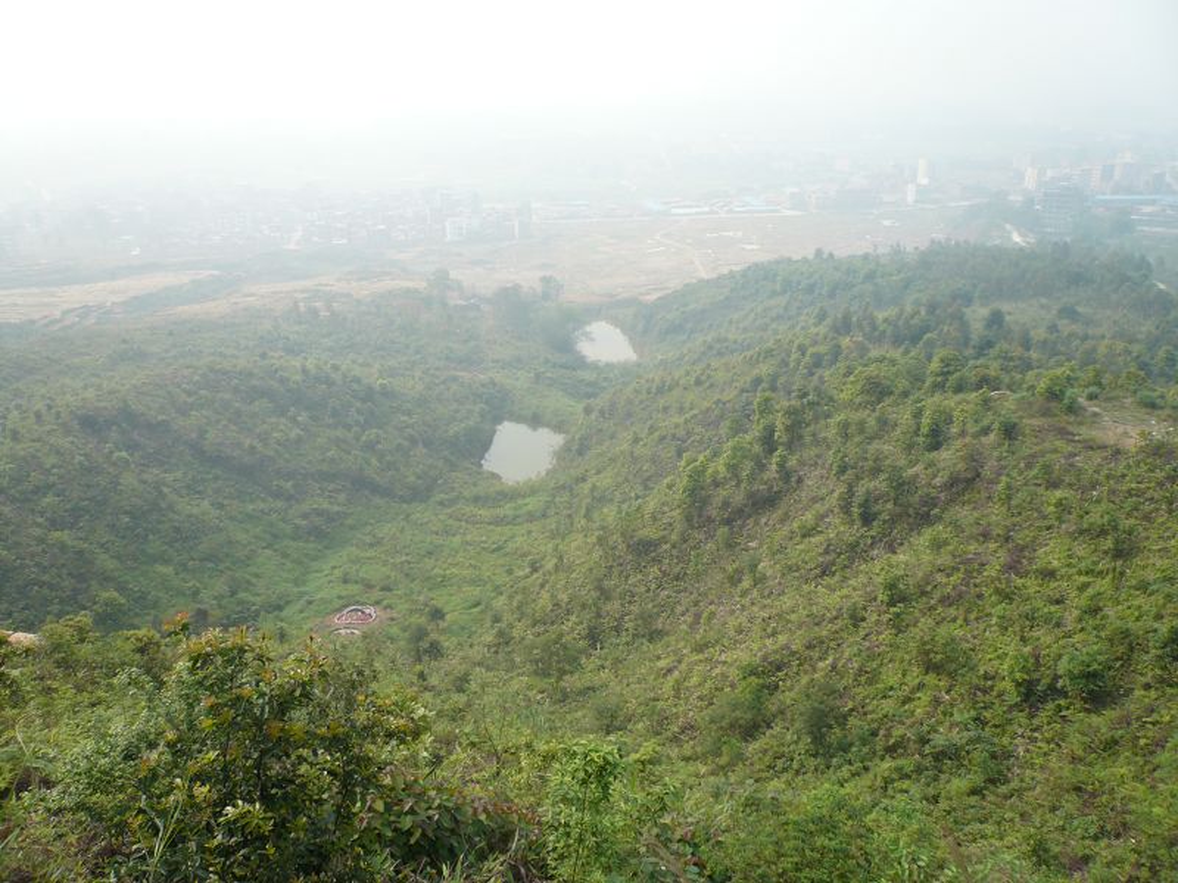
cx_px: 589
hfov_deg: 63.4
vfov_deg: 49.7
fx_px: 953
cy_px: 442
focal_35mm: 28
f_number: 2.8
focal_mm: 4.6
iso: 100
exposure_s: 1/800
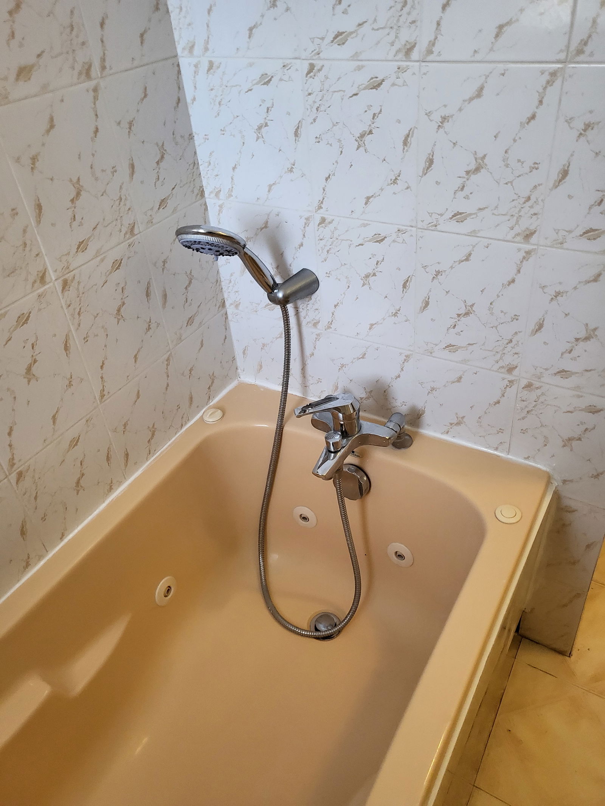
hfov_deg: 53.1
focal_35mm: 26
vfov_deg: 67.3
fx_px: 606
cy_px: 403
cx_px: 302
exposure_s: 1/100
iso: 320
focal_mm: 4.25
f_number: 1.8
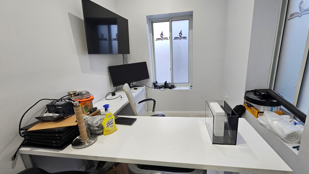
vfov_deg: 70.5
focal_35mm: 15
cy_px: 89
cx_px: 162
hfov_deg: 102.9
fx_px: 123
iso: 160
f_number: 2.2
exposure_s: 1/60
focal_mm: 2.2
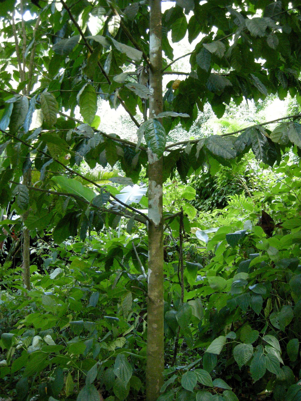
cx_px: 150
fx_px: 406
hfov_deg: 40.7
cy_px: 200
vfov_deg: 52.6
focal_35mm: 35
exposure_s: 1/58
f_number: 2.7
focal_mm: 7.5
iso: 400
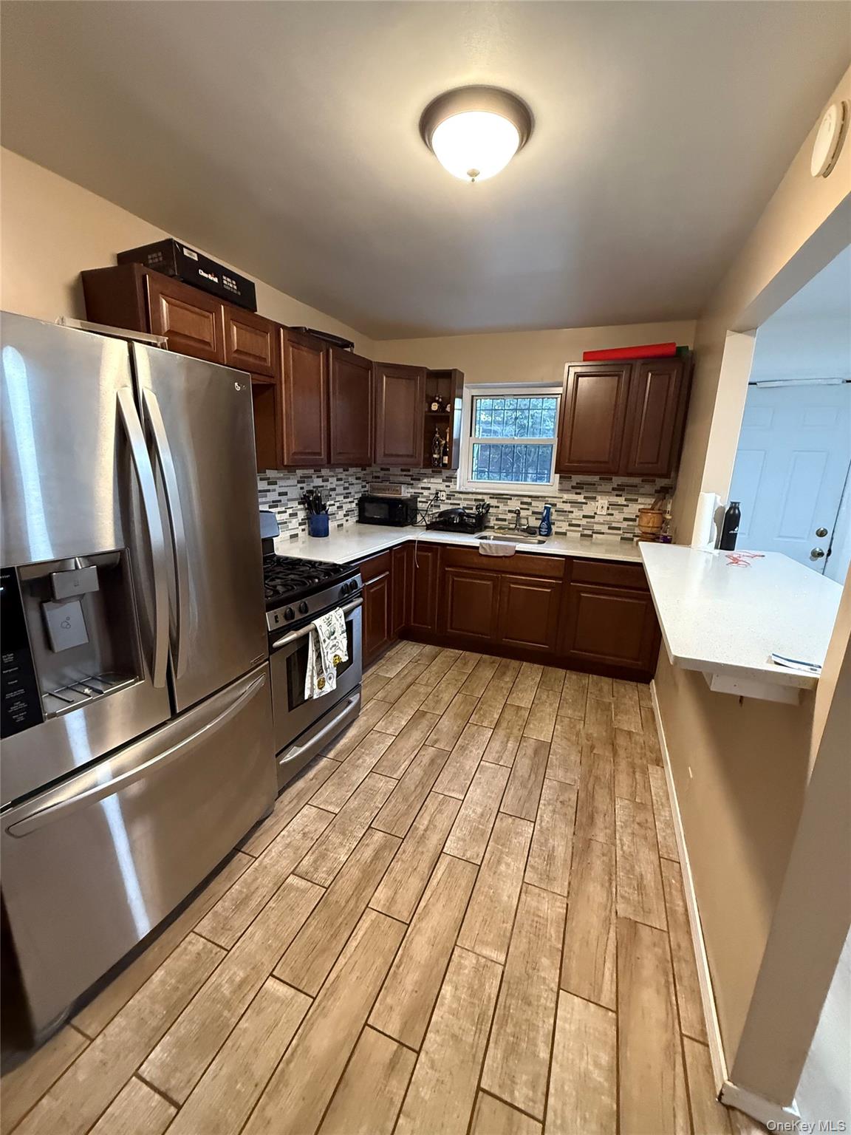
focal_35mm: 14
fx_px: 459
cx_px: 426
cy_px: 568
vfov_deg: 102.1
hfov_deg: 85.7
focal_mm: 2.22
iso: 800
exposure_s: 1/60
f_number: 2.2
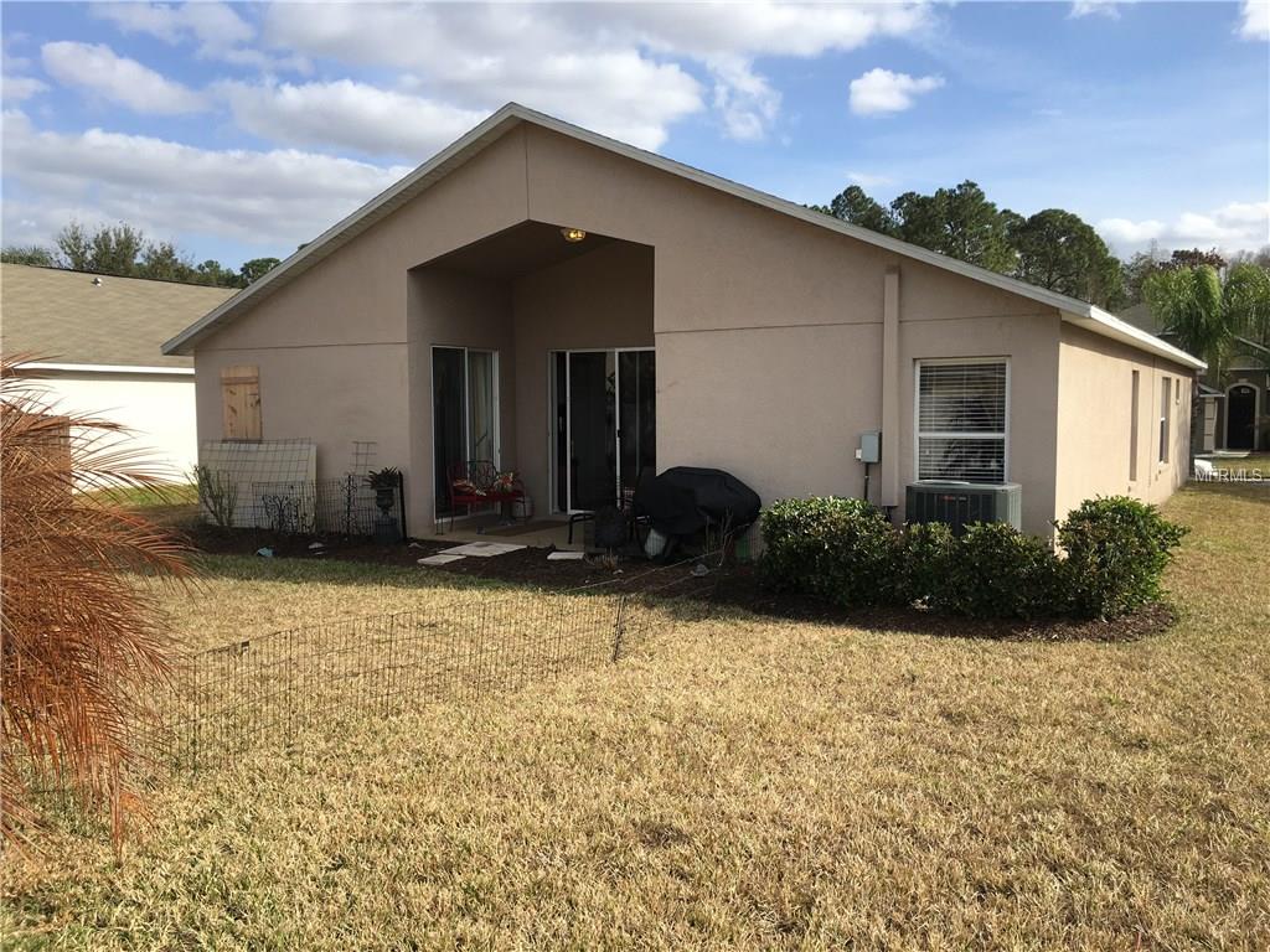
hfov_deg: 61.7
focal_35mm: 29
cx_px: 635
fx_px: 1064
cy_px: 476
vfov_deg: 48.2
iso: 25
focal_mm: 4.15
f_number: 2.2
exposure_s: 1/1282
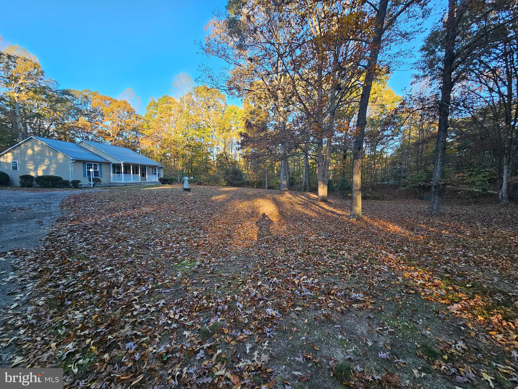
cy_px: 194
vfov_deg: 89.9
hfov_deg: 106.2
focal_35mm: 13
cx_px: 259
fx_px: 195
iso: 64
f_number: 2.2
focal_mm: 2.2
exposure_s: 1/241
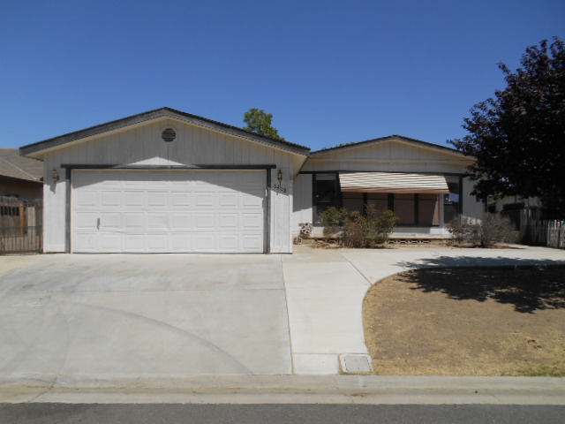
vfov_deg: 53.1
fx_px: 424
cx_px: 282
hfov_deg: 67.3
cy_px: 212
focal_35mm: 26
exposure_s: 1/1600
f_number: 3.4
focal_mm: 4.7
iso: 80
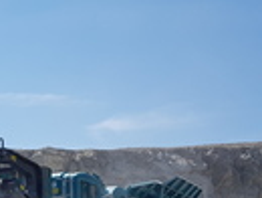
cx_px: 60
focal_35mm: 76
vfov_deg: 18.5
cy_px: 233
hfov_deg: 25.3
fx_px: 576
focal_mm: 4.2
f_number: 1.7
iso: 40
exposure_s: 1/2408
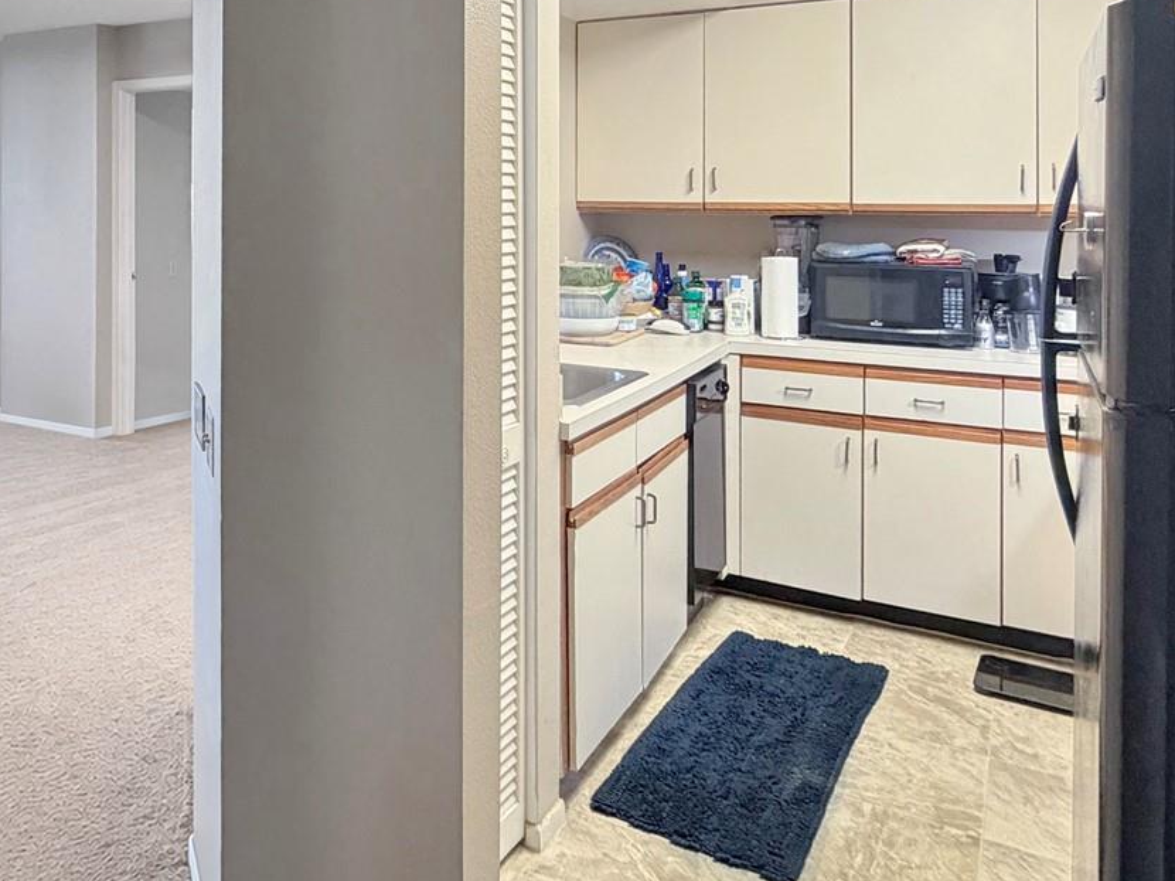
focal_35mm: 27
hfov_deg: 62.4
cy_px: 625
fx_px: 916
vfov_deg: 49.9
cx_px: 327
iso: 400
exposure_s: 1/60
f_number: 2.2
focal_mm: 2.22
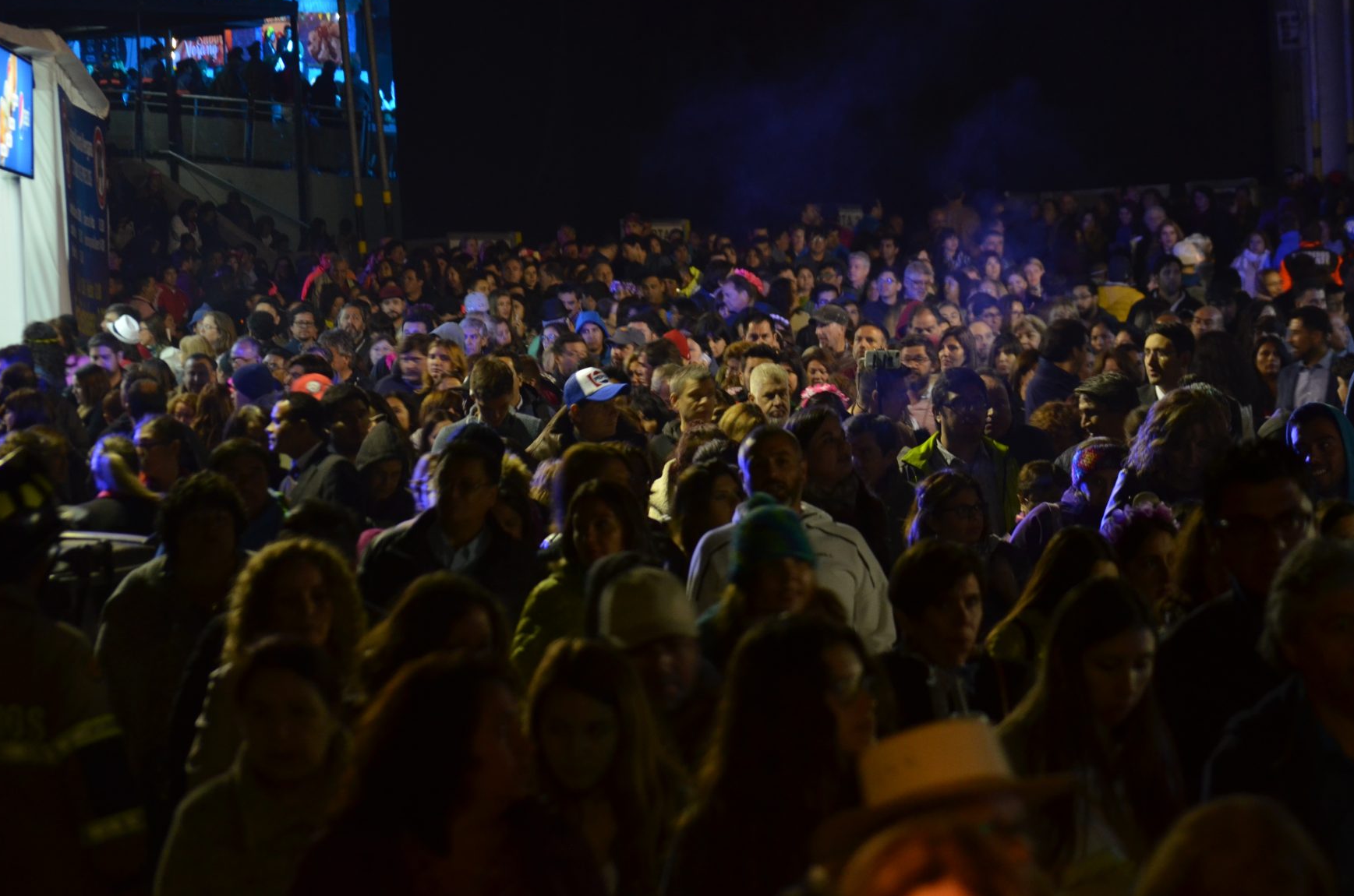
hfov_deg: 14.2
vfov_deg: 9.4
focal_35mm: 145
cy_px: 369
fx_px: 5442
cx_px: 742
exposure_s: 1/25
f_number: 4.2
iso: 800
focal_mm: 82
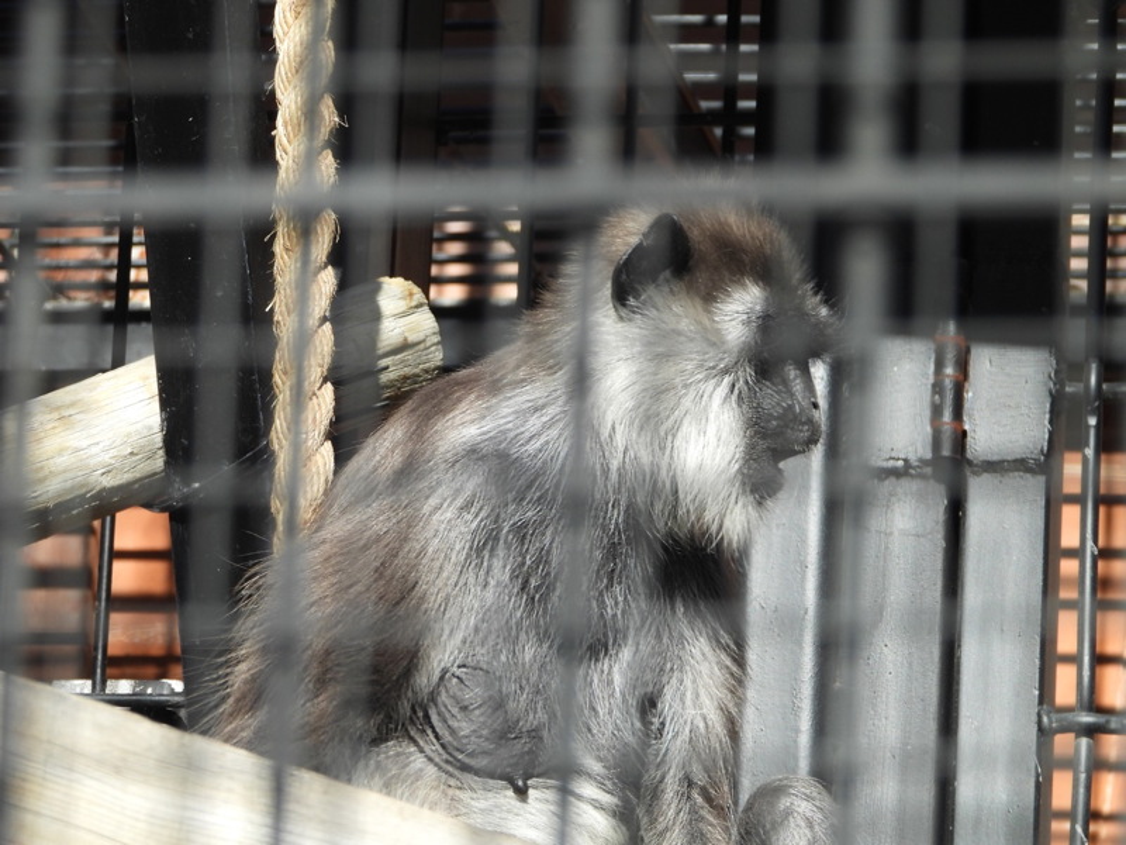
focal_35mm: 370
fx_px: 12035
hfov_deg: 5.4
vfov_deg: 4.0
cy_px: 422
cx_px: 563
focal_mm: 66.5
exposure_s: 1/250
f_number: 5
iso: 100
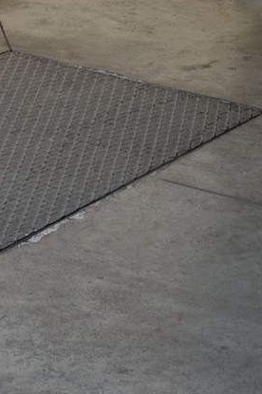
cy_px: -661
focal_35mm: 220
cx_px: -133
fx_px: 2405
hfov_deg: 6.2
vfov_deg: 8.3
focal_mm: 38
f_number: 11
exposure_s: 1/8
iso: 320
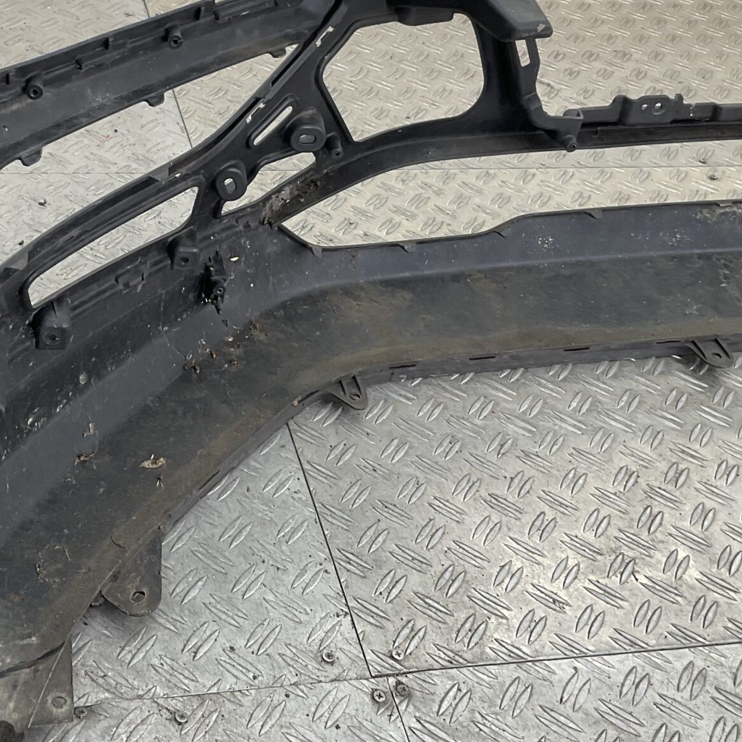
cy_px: 239
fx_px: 1358
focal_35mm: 56
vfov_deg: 30.3
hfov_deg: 30.2
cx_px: 219
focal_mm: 3
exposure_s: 1/120
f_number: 1.8
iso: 25
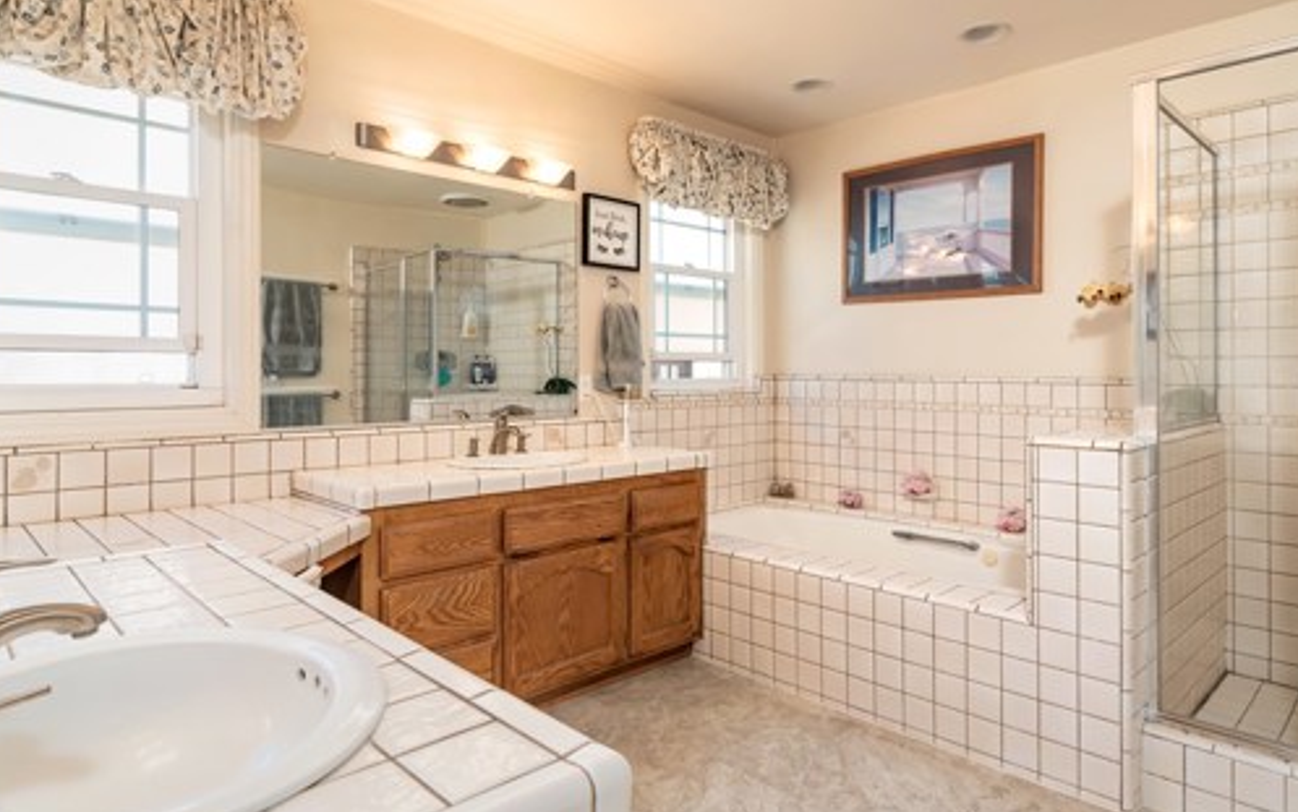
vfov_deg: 57.3
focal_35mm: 21
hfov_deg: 82.2
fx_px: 743
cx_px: 684
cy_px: 383
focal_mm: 16
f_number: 8
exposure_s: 1/100
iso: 320
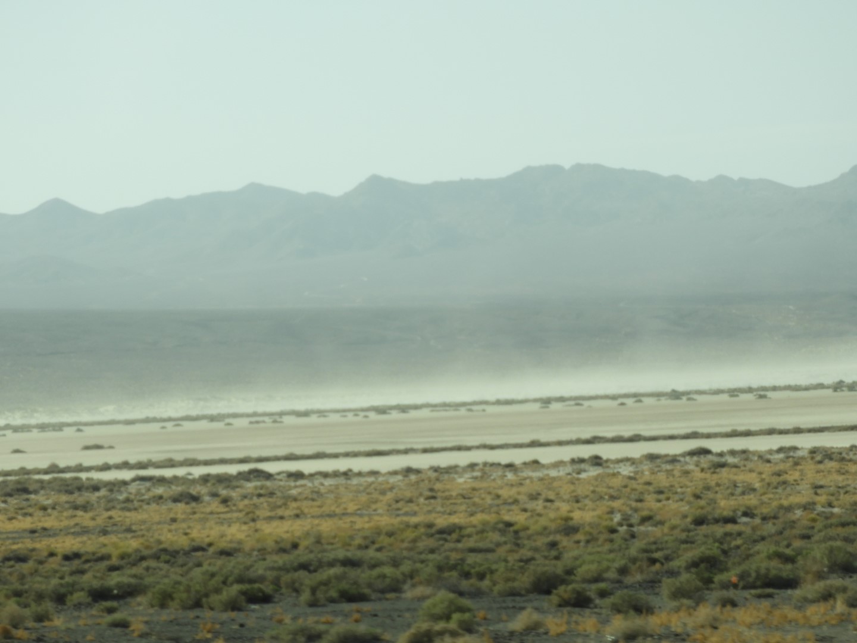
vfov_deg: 7.4
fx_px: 4951
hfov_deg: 9.9
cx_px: 428
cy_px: 322
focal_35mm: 200
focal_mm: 35.8
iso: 100
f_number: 5.3
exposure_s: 1/500
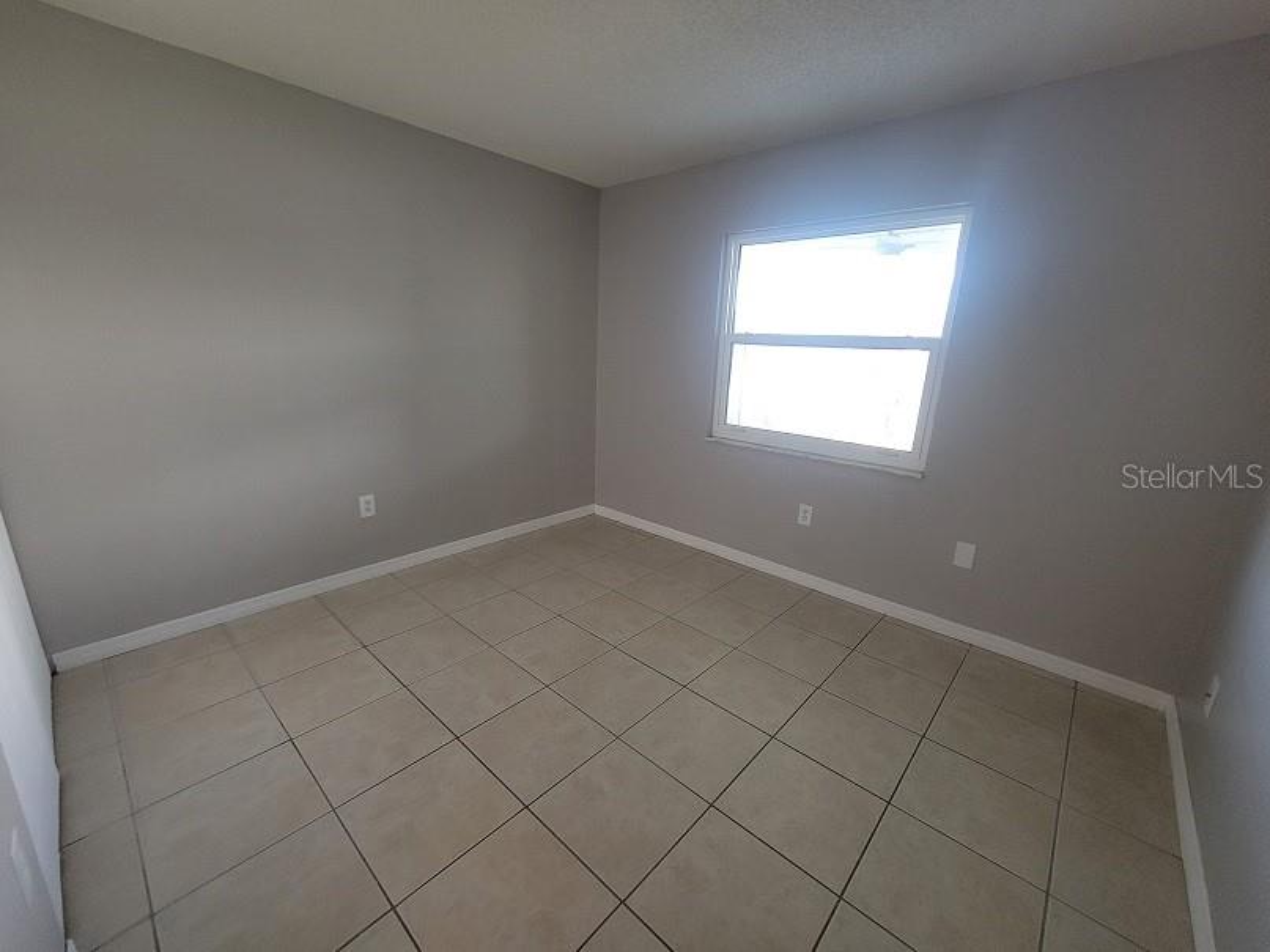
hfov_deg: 106.2
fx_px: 477
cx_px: 635
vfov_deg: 89.9
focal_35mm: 13
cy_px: 476
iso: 320
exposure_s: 1/40
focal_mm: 2.2
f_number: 2.2
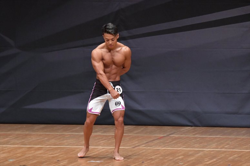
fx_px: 2082
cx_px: 125
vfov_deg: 4.6
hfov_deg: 6.9
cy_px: 83
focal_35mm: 300
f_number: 5.6
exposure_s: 1/400
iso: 6400
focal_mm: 200
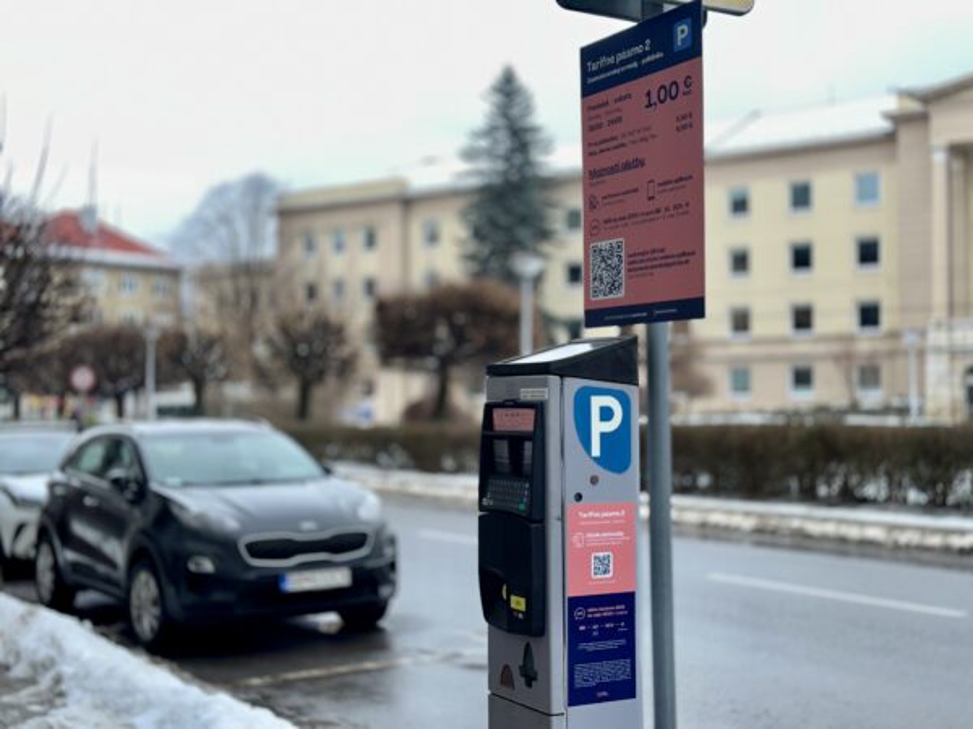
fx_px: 1349
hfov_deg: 39.7
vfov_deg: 30.3
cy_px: 364
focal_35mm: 48
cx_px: 486
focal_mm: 6.86
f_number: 1.78
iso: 40
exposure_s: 1/407
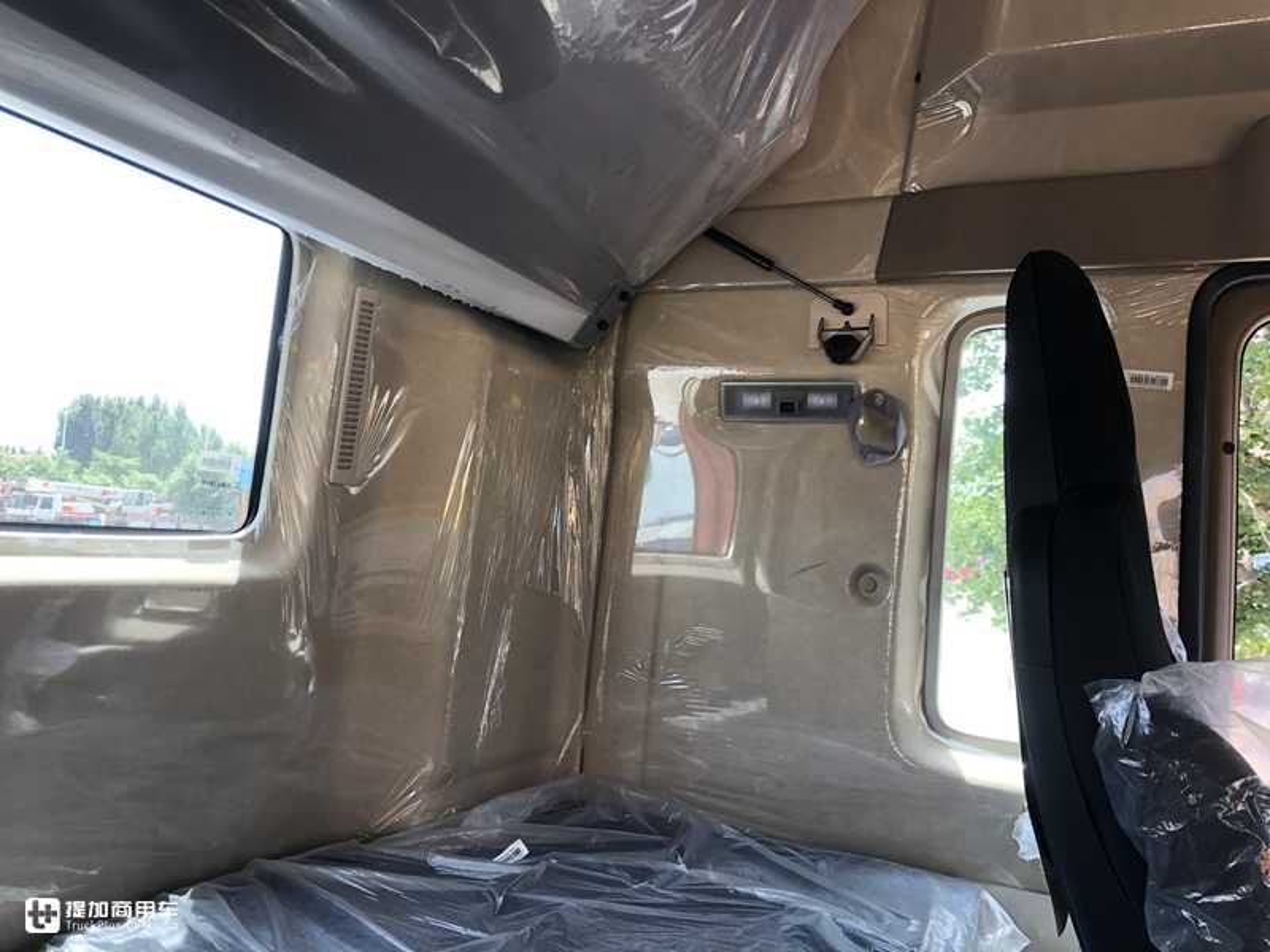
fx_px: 1027
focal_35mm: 28
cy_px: 476
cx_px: 635
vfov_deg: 49.7
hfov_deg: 63.4
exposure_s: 1/120
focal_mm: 4
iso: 32
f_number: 1.8
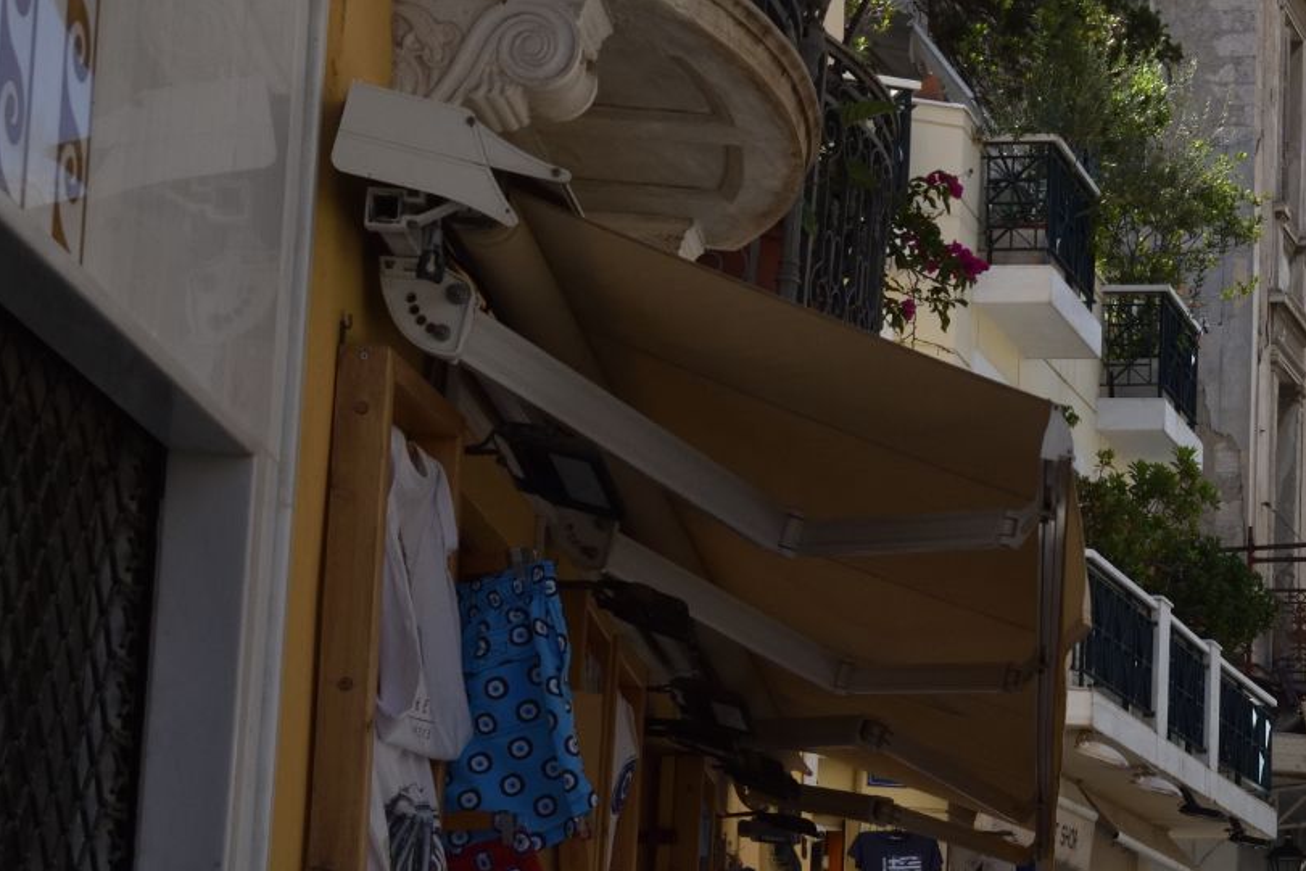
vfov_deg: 13.5
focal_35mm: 101
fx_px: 3664
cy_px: 584
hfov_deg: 19.5
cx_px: 1383
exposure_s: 1/800
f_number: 11
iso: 800
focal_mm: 40
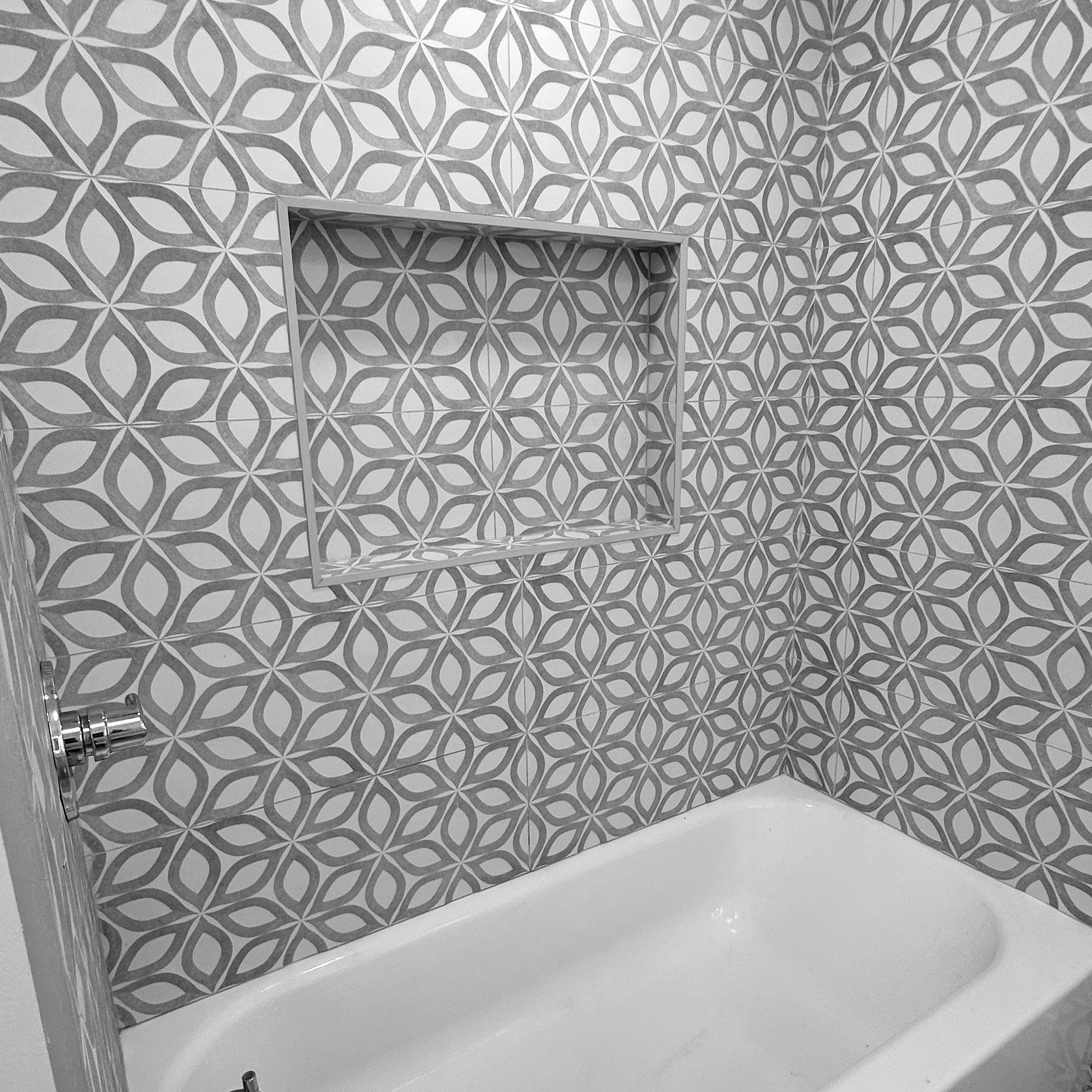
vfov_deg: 83.8
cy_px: 590
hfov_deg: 84.0
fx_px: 607
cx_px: 538
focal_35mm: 17
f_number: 2.2
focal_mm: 2.22
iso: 50
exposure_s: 1/101
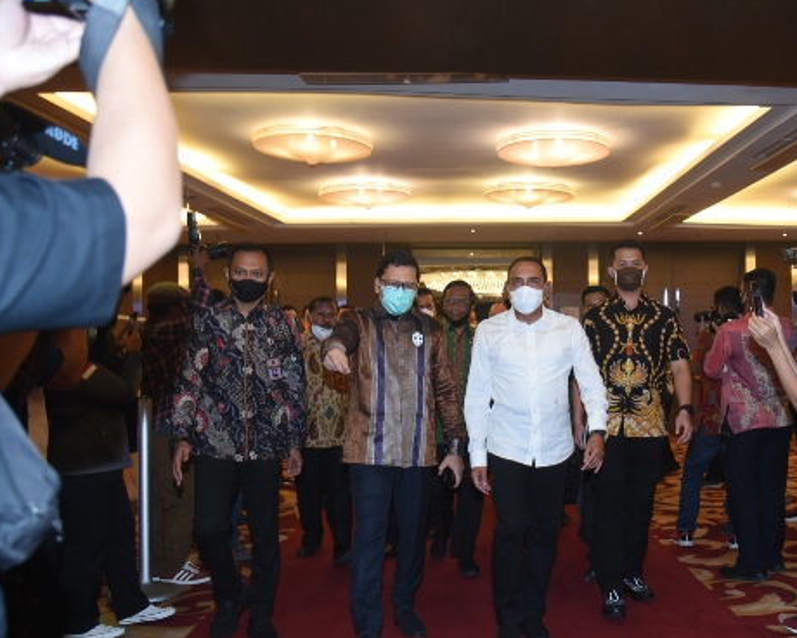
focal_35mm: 37
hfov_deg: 48.1
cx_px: 544
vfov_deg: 40.1
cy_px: 362
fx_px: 873
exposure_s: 1/80
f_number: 4
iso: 1600
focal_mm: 28
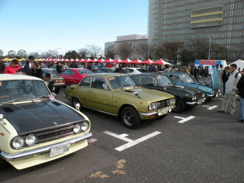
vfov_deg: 51.4
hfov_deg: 65.3
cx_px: 122
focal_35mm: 27
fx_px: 190
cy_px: 92
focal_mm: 4.7
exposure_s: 1/195
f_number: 5
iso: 64
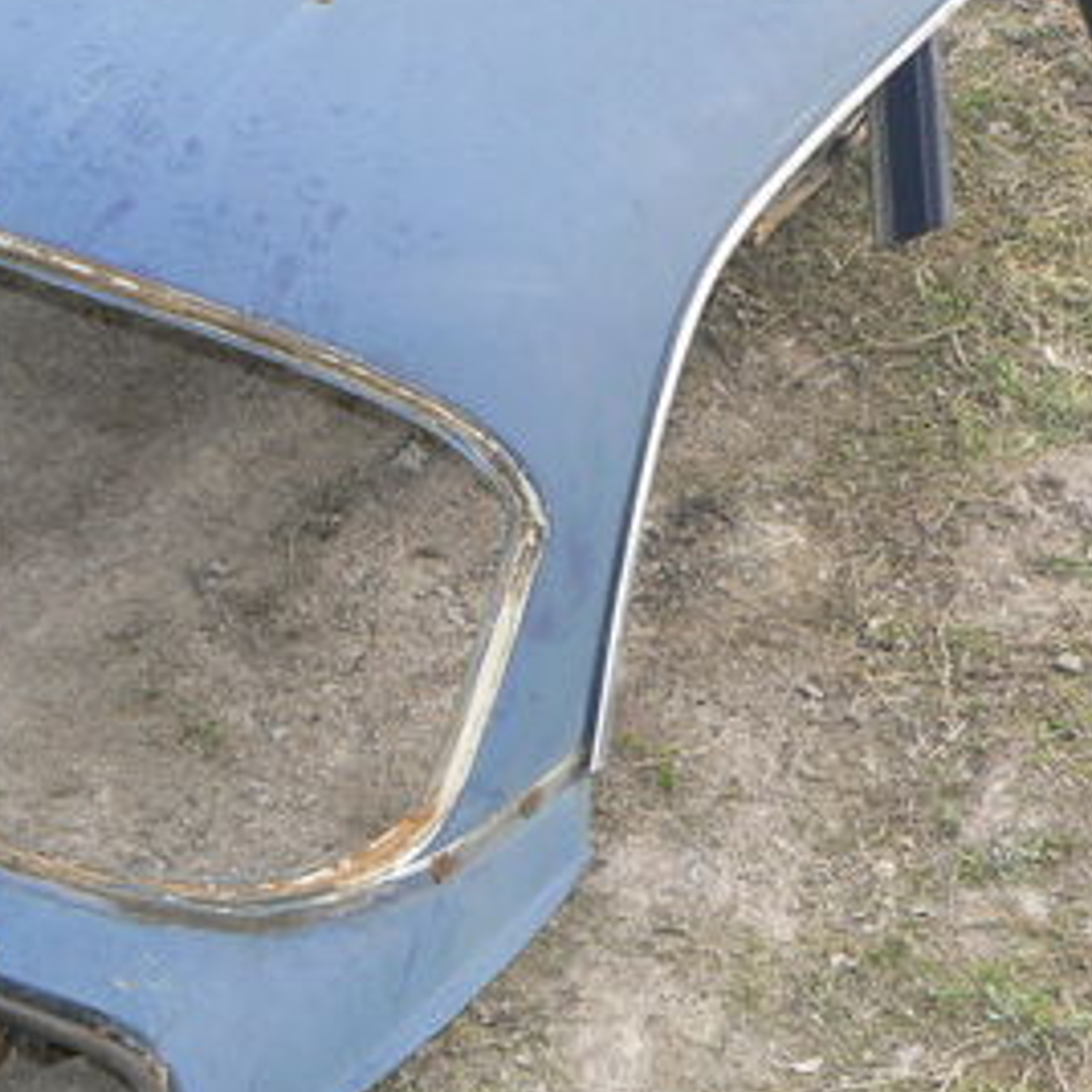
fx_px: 2712
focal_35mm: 76
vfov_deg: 22.7
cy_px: 363
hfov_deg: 22.5
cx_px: 269
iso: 80
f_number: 5
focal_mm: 6
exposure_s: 1/100
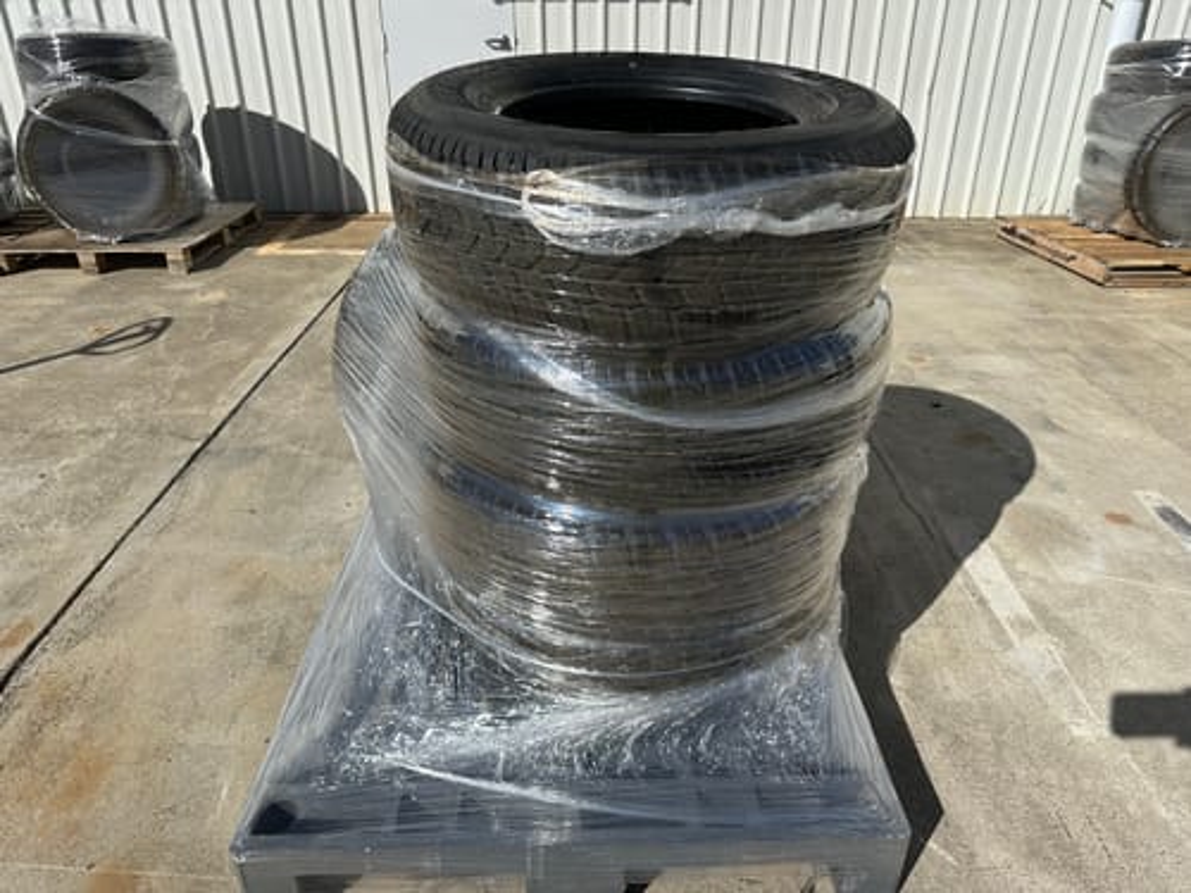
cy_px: 446
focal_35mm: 24
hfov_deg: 71.6
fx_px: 826
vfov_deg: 56.8
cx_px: 596
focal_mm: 6.86
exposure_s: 1/8929
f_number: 1.78
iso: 80
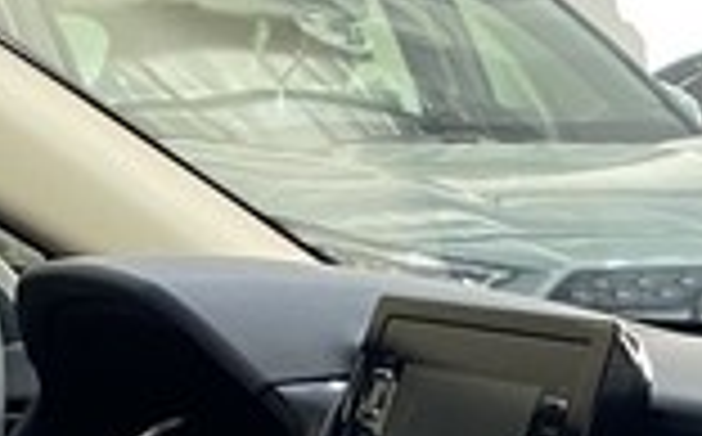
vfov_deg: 6.6
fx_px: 3381
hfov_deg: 11.7
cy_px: 1389
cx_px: 698
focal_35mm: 177
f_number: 1.8
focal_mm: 4.25
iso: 160
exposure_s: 1/60
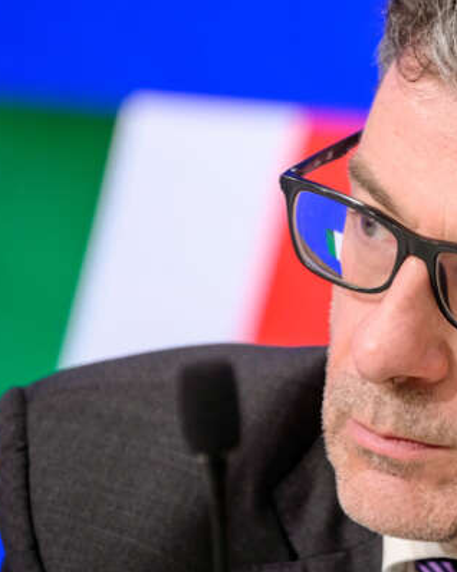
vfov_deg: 2.5
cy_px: 286
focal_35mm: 763
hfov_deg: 2.0
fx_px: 12910
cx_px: 364
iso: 3200
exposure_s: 1/200
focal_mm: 359.6
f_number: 5.6
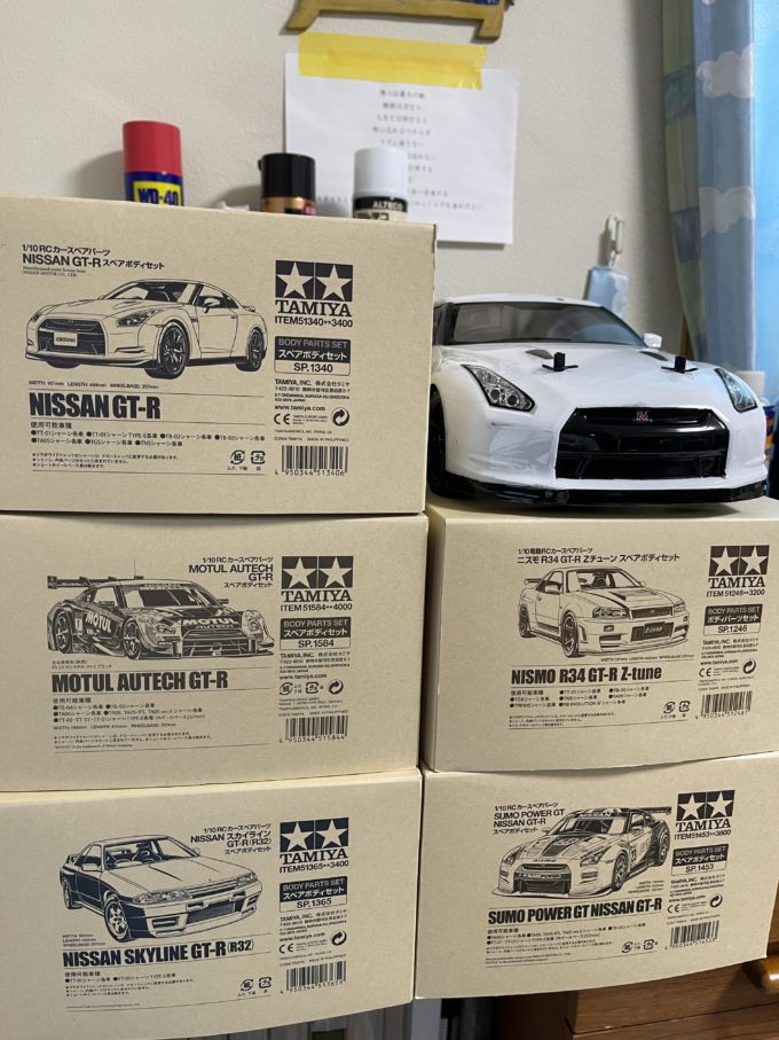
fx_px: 780
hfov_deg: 53.1
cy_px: 520
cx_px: 390
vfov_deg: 67.3
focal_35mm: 26
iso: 100
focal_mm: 5.1
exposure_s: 1/50
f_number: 1.6
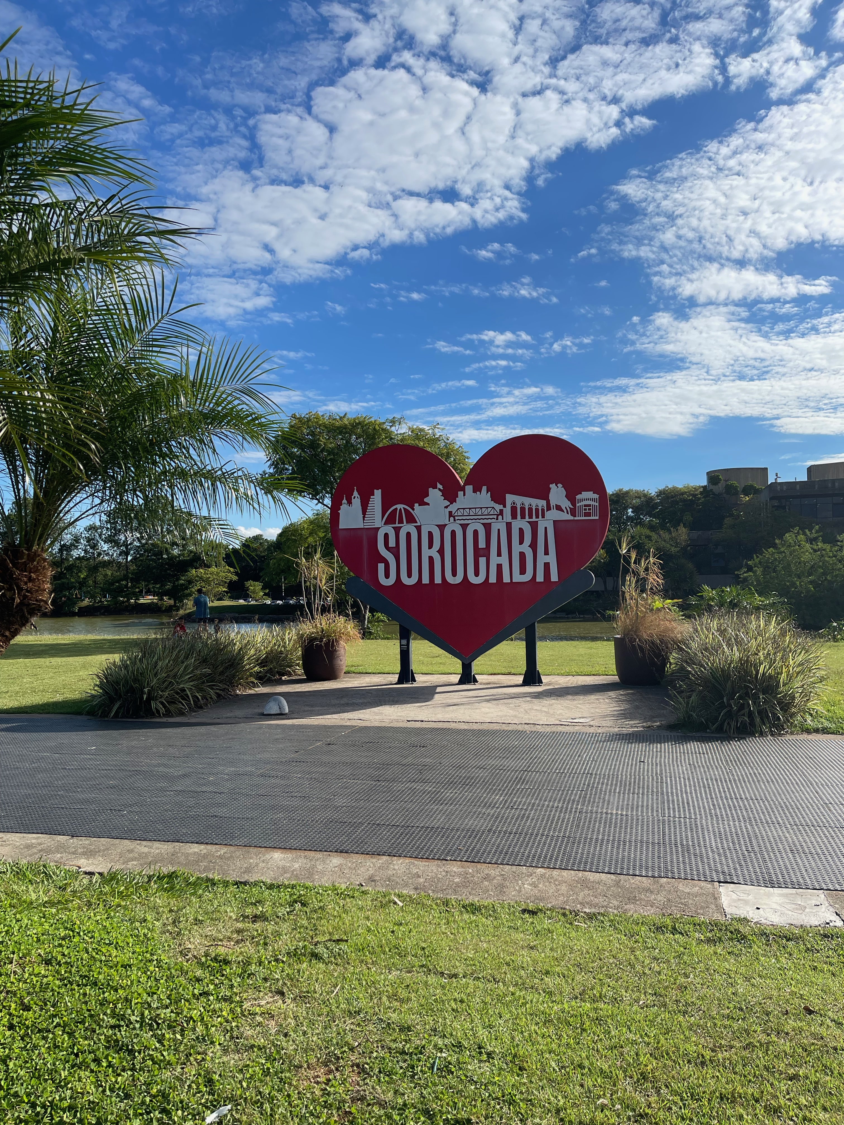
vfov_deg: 69.4
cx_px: 422
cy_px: 562
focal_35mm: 25
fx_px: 813
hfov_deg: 54.9
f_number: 1.6
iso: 32
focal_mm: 5.1
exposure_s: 1/4902
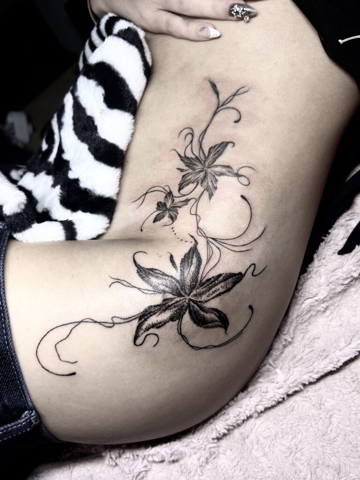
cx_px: 180
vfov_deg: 67.3
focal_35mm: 26
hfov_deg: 53.1
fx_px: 361
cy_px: 240
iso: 40
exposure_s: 1/157
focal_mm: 5.7
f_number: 1.5
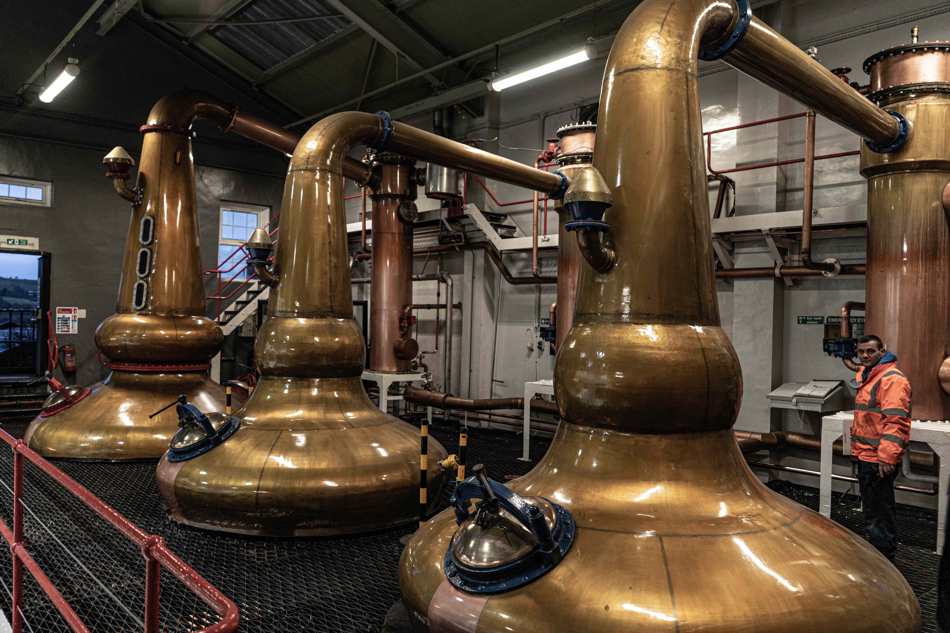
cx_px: 475
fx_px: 739
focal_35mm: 28
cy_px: 316
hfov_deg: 65.5
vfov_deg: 46.4
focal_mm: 28
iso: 320
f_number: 3.5
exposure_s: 1/80
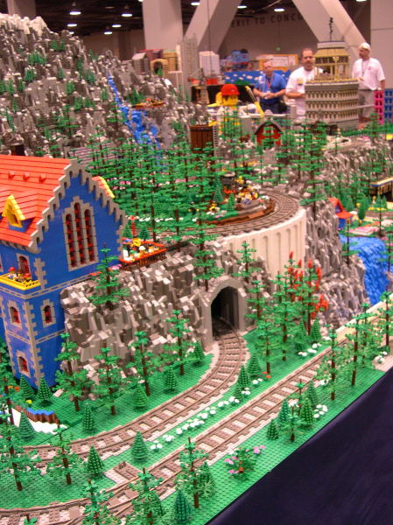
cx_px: 196
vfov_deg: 49.0
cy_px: 262
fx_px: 576
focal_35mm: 38
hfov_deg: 37.7
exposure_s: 1/55.3
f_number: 2.8
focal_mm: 8
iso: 400
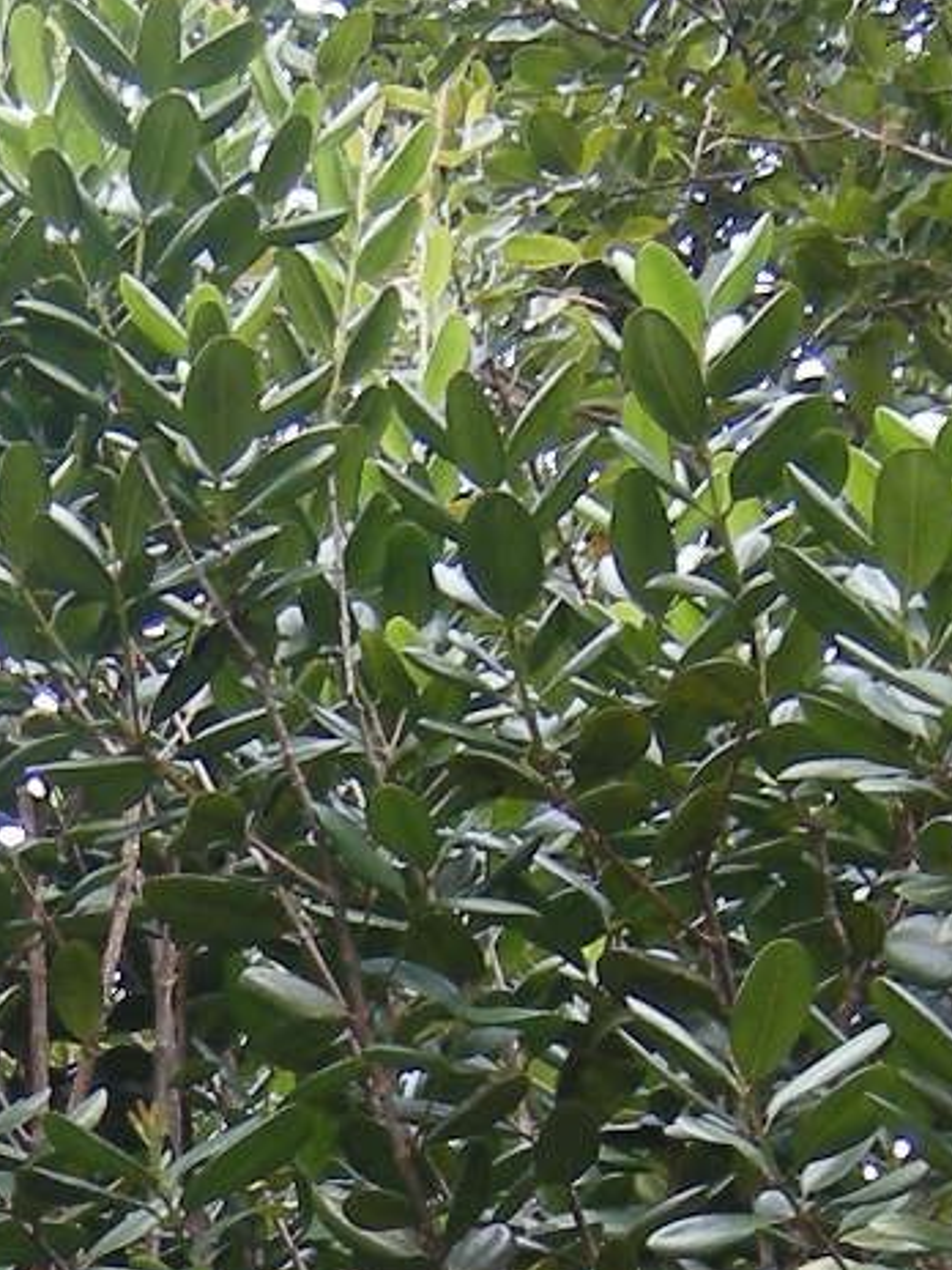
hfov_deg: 8.1
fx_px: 6637
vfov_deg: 10.3
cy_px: 2318
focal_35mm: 181
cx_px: -328
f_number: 2.7
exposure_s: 1/63
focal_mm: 7.5
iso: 79
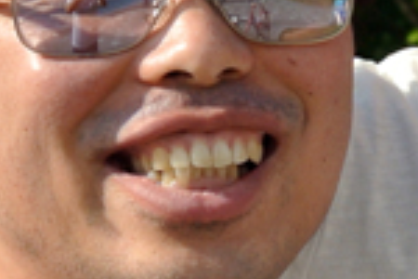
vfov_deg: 3.7
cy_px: 252
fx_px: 4365
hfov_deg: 5.5
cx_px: 373
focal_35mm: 376
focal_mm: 20.5
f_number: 4.8
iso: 100
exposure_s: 1/500
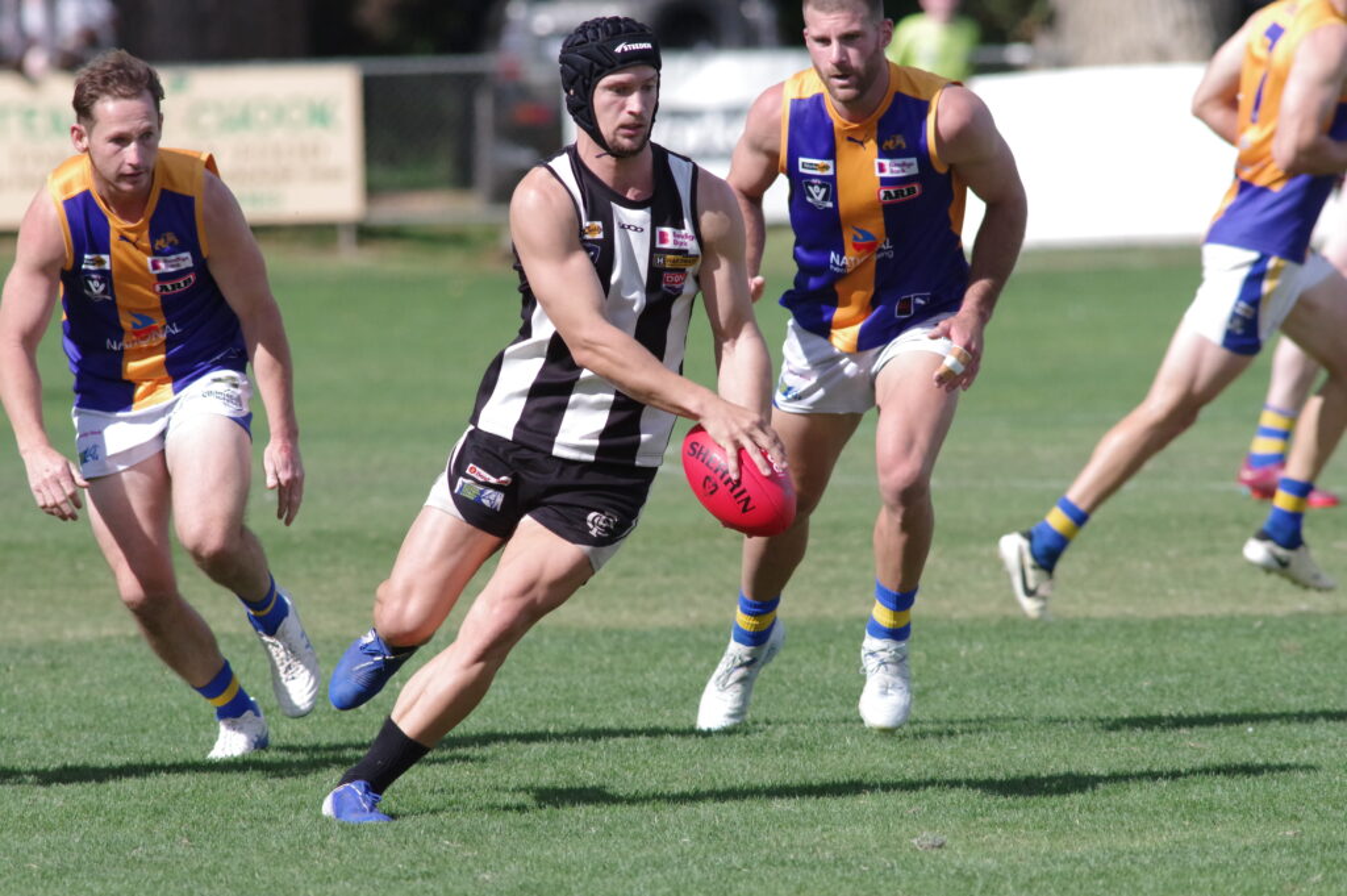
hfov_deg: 4.6
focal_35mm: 450
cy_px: 448
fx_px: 16824
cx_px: 674
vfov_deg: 3.1
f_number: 4.5
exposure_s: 1/6000
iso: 3200
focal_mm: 300
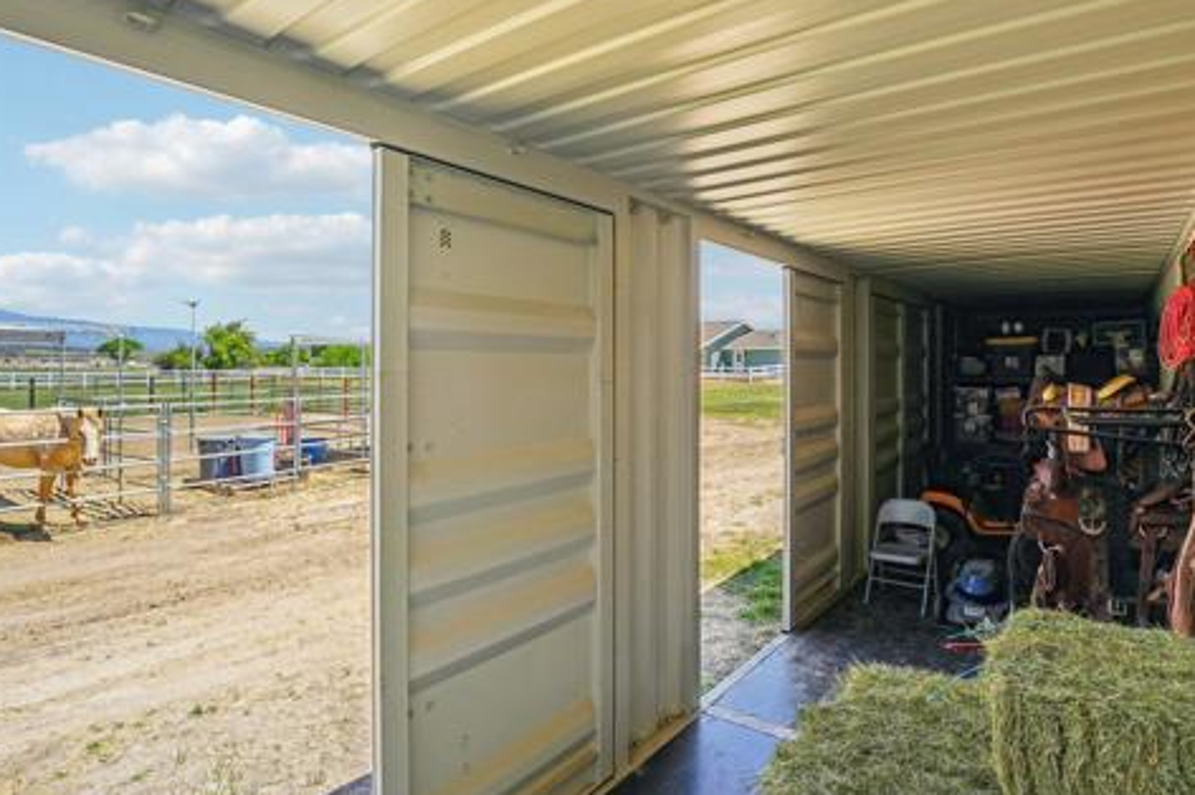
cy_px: 351
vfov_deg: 64.3
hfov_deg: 86.5
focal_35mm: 19
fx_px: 630
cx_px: 673
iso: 125
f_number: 8
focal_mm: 14
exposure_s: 1/160
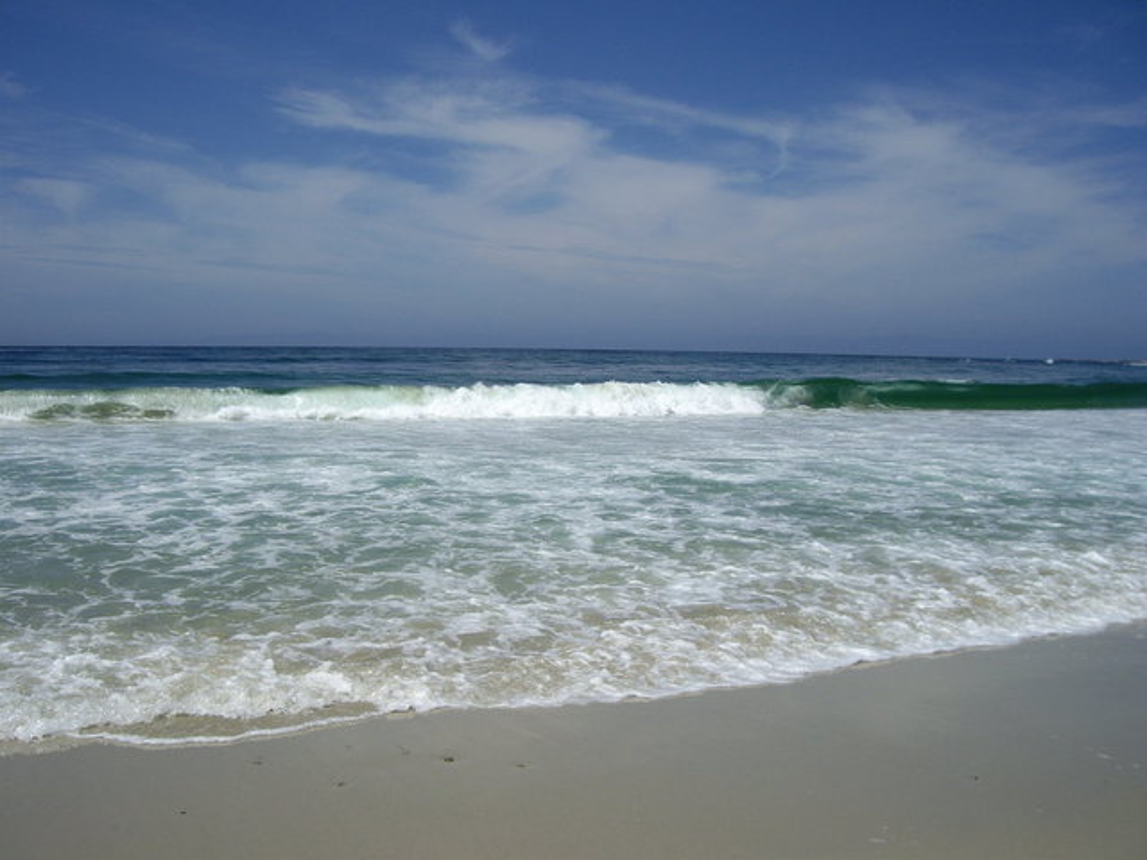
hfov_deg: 49.0
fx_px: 1259
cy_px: 430
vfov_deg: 37.7
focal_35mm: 38
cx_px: 574
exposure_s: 1/1000
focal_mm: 6.2
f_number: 4.3
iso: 50
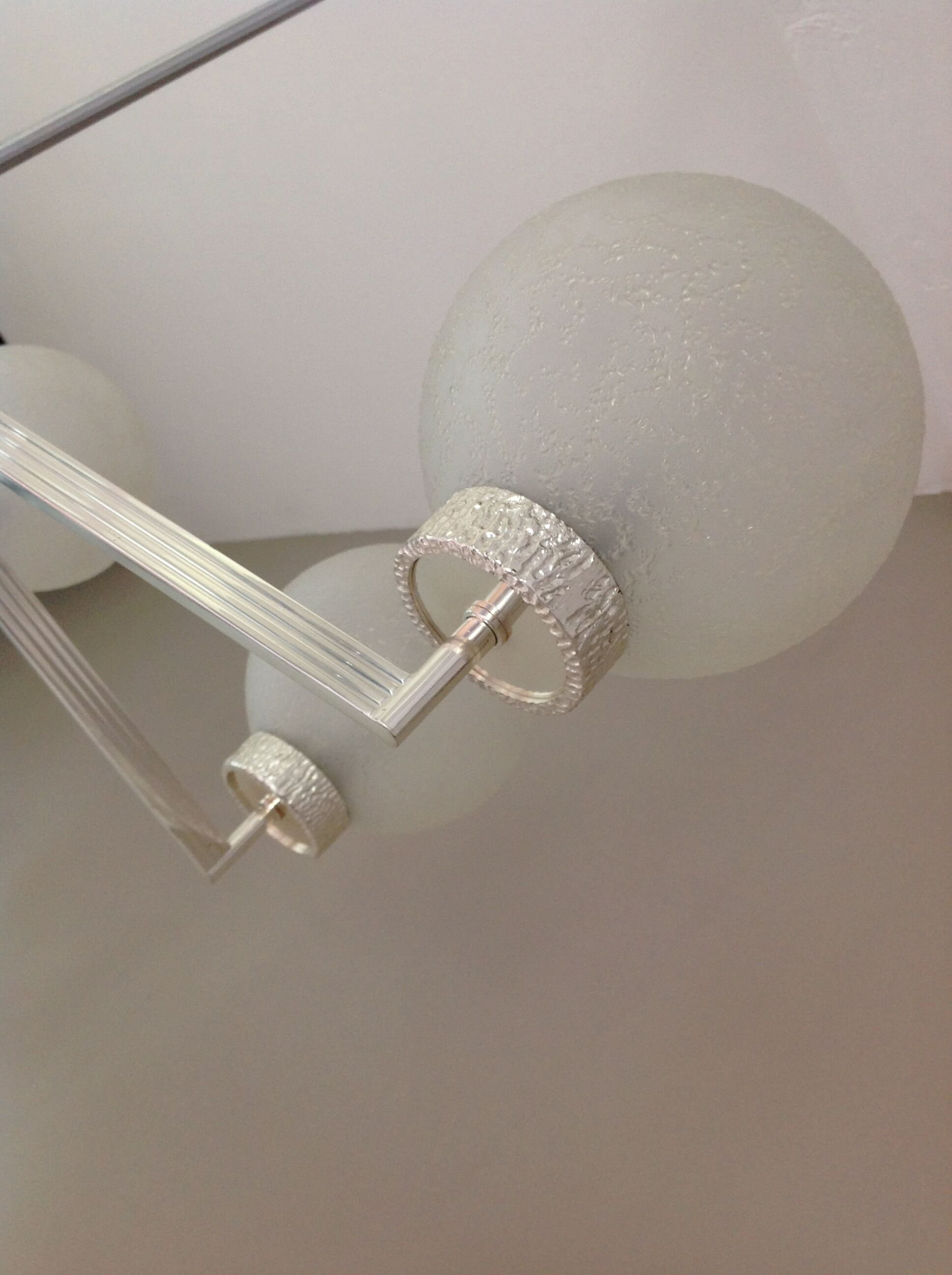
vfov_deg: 52.7
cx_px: 476
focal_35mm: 35
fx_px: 1287
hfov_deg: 40.6
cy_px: 638
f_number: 2.4
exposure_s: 1/15
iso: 80
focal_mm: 4.28
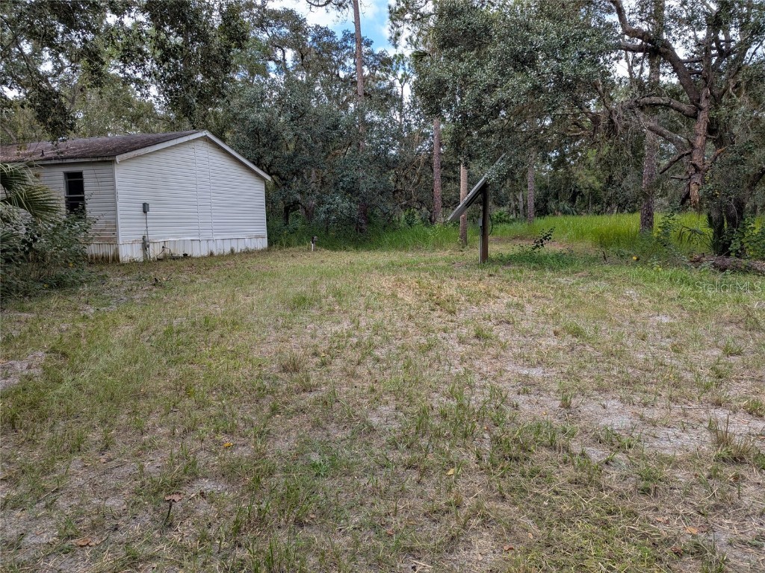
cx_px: 382
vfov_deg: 56.8
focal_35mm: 24
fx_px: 530
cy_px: 286
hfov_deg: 71.6
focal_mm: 6.81
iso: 32
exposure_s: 1/599
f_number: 1.85
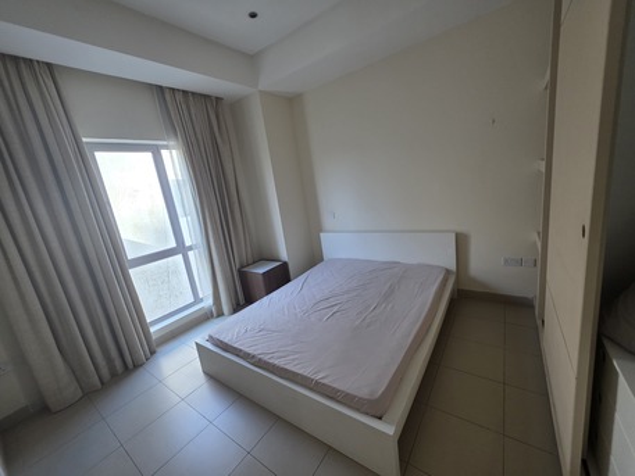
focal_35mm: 13
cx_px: 318
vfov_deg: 89.9
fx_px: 239
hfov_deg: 106.2
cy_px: 238
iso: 250
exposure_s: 1/50
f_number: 1.9
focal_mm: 2.2
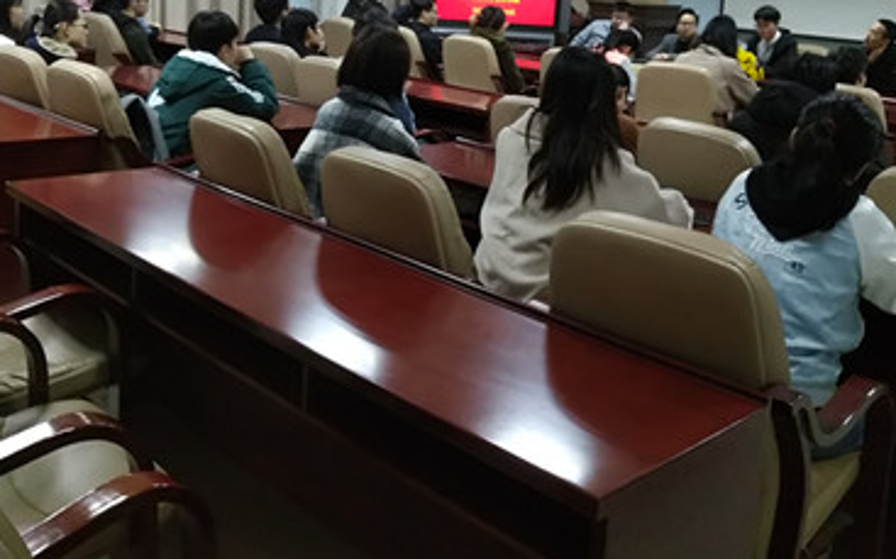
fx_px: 952
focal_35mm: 39
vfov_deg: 31.8
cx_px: 449
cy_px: 109
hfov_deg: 50.4
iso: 800
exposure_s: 1/25
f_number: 2
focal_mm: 3.66
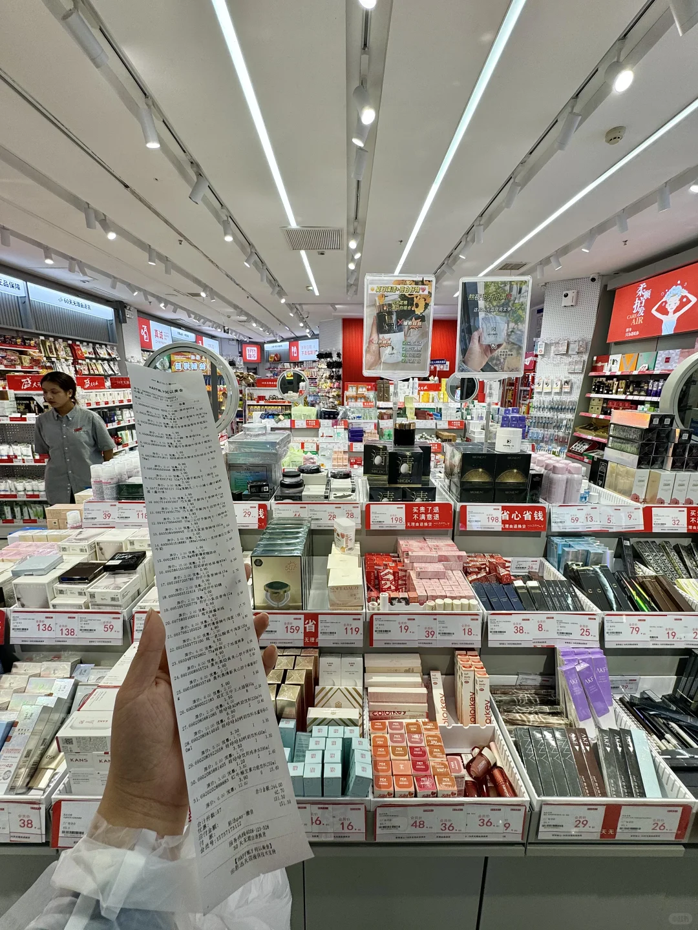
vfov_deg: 102.1
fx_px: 376
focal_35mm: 14
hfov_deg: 85.7
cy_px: 465
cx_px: 349
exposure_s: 1/100
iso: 40
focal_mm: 2.22
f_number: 2.2
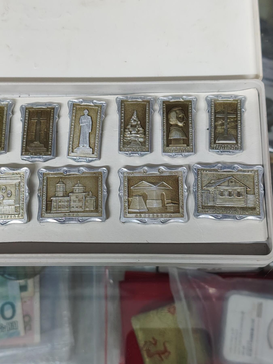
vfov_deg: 37.5
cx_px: 136
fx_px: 536
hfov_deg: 28.6
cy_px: 182
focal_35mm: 51
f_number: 1.88
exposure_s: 1/50
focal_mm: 4.84
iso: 688
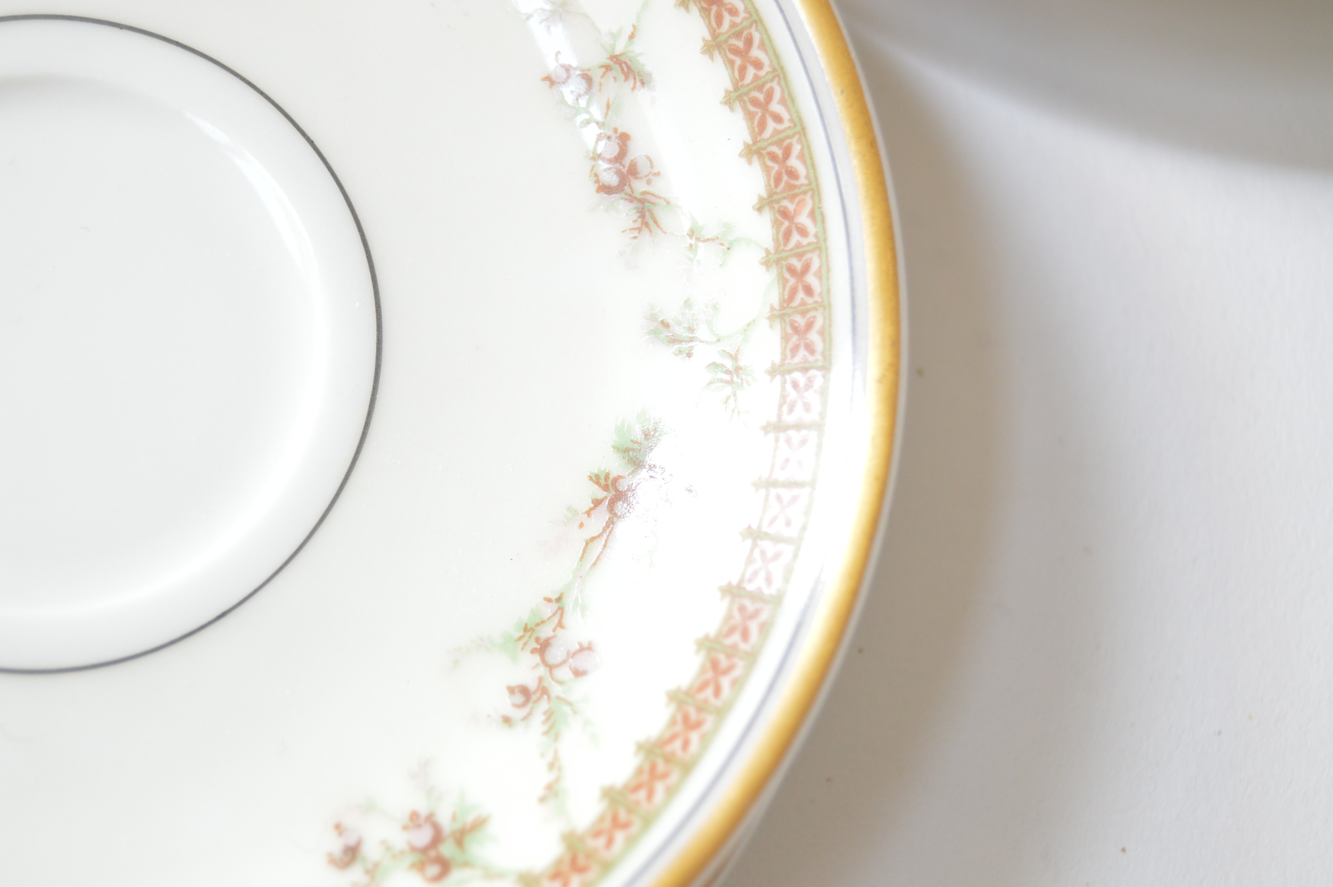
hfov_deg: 24.6
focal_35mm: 82
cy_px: 444
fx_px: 3052
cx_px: 666
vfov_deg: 16.5
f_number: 5.6
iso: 1000
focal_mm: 55
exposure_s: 1/60
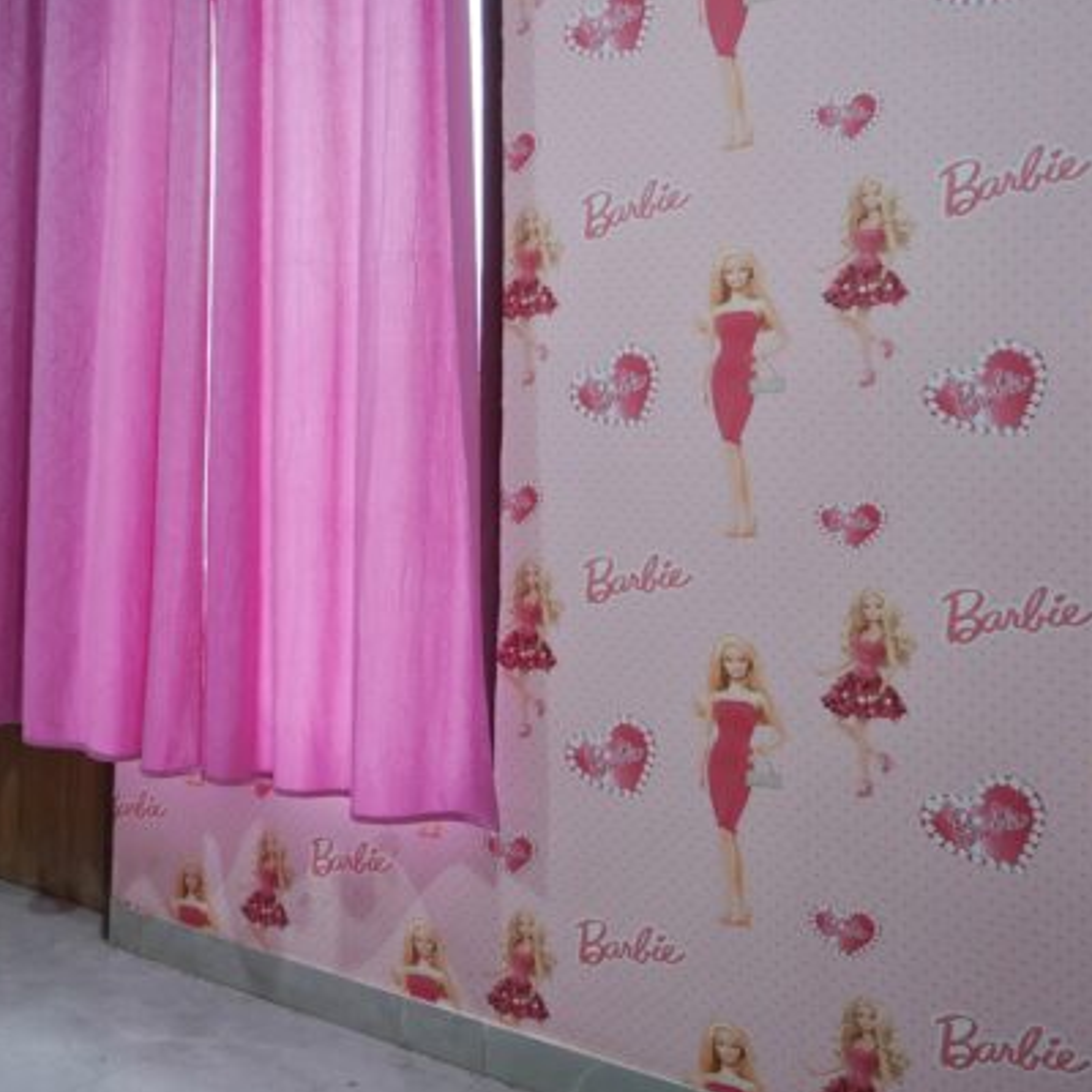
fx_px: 1321
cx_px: -33
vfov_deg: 44.4
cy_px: 386
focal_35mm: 37
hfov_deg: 39.0
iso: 800
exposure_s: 1/80
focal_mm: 17
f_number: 3.2
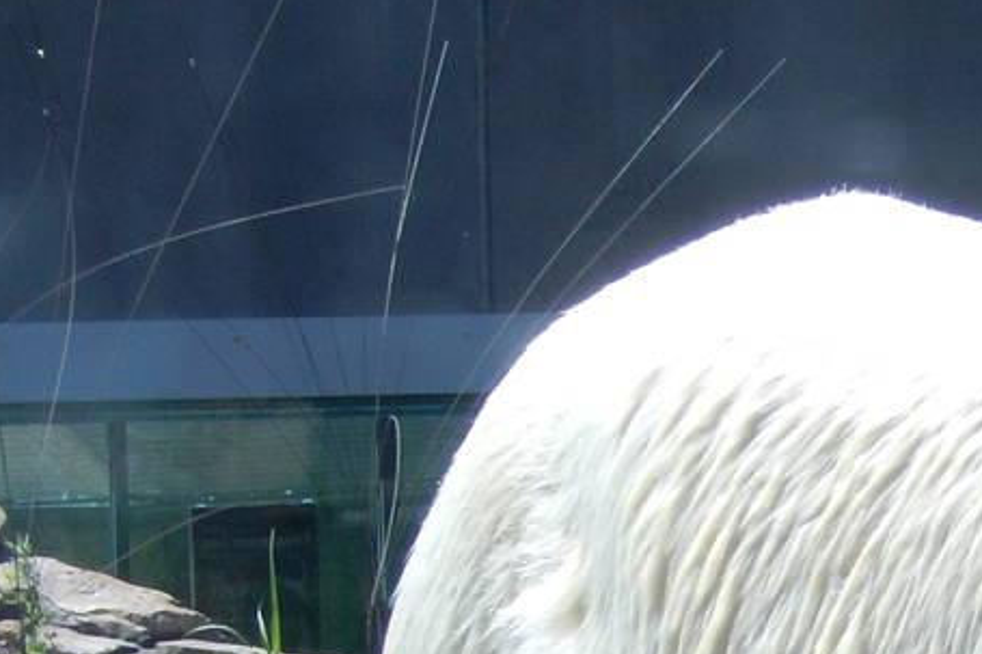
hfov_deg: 3.8
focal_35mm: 538
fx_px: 14669
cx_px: 1269
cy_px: 1112
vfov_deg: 2.5
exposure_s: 1/250
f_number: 5.6
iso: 125
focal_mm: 26.4
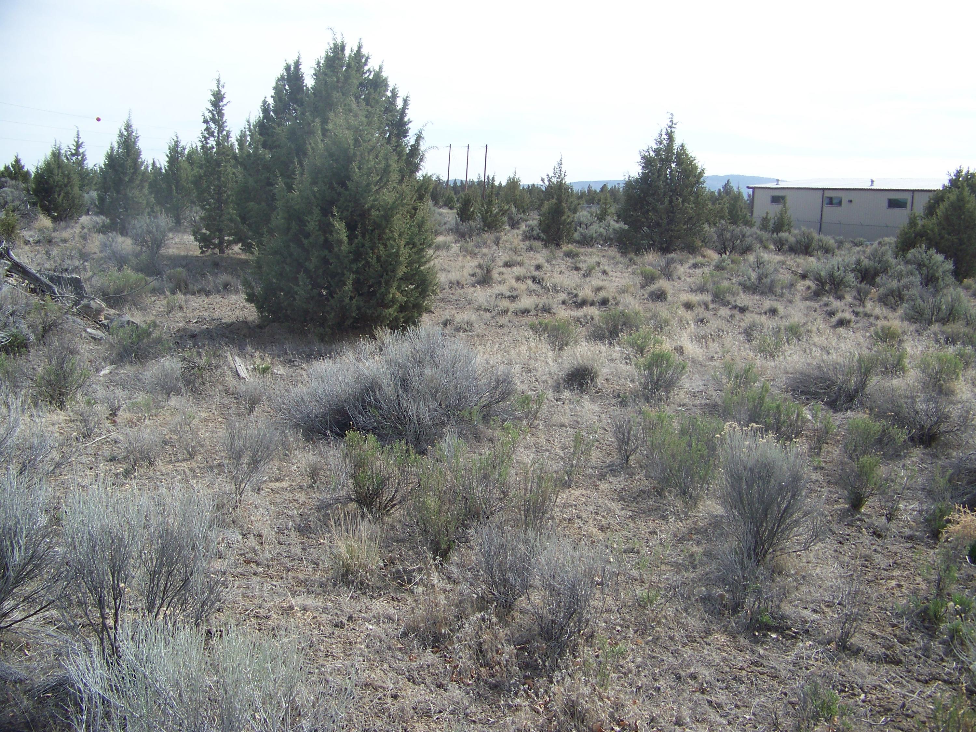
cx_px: 488
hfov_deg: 51.4
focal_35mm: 36
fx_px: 1015
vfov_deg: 39.7
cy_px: 366
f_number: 2.8
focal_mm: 5.85
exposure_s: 1/640
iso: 64
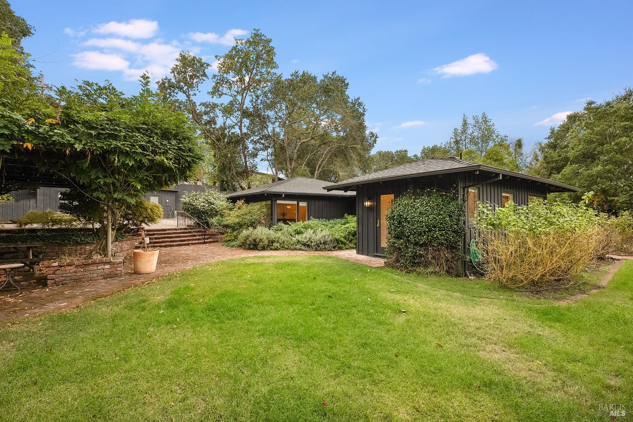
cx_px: 316
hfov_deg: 100.4
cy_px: 211
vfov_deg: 77.3
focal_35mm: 15
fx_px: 264
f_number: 7.1
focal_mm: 15
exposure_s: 1/50
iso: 6400
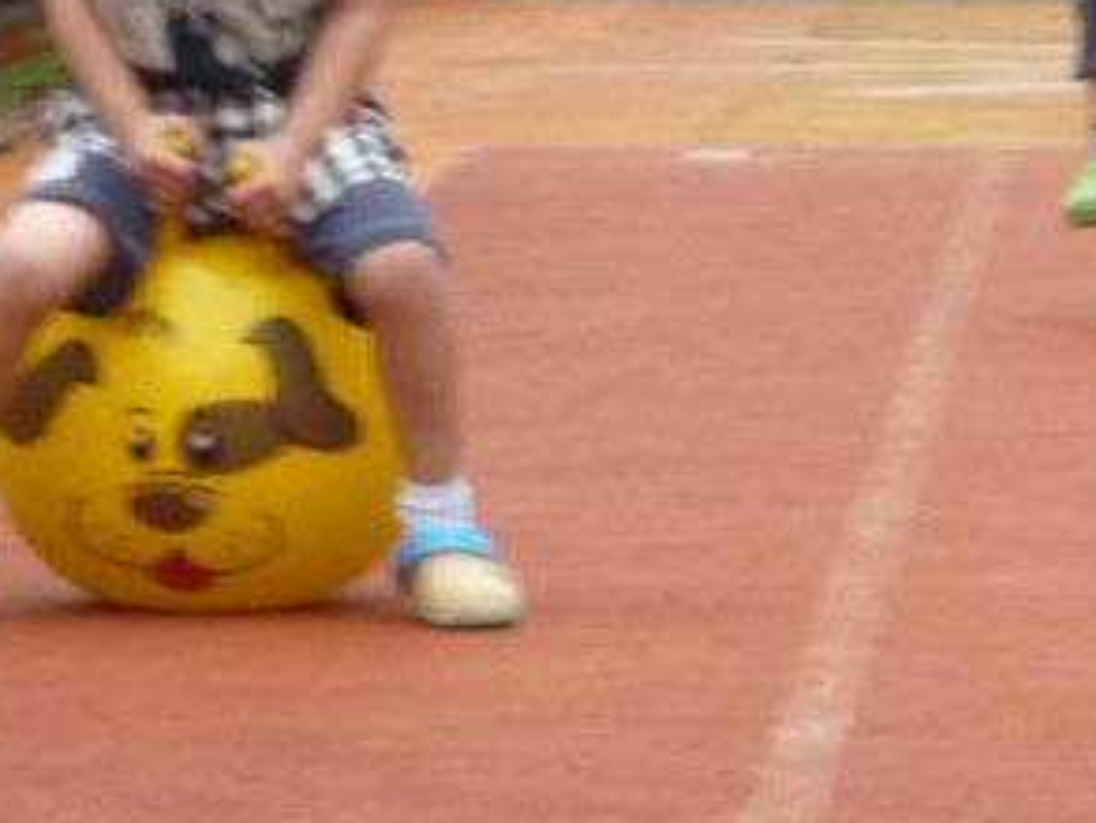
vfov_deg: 3.8
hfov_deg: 5.1
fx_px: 12385
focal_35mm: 391
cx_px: 1268
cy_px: 262
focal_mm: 20
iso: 200
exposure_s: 1/125
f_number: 6.5
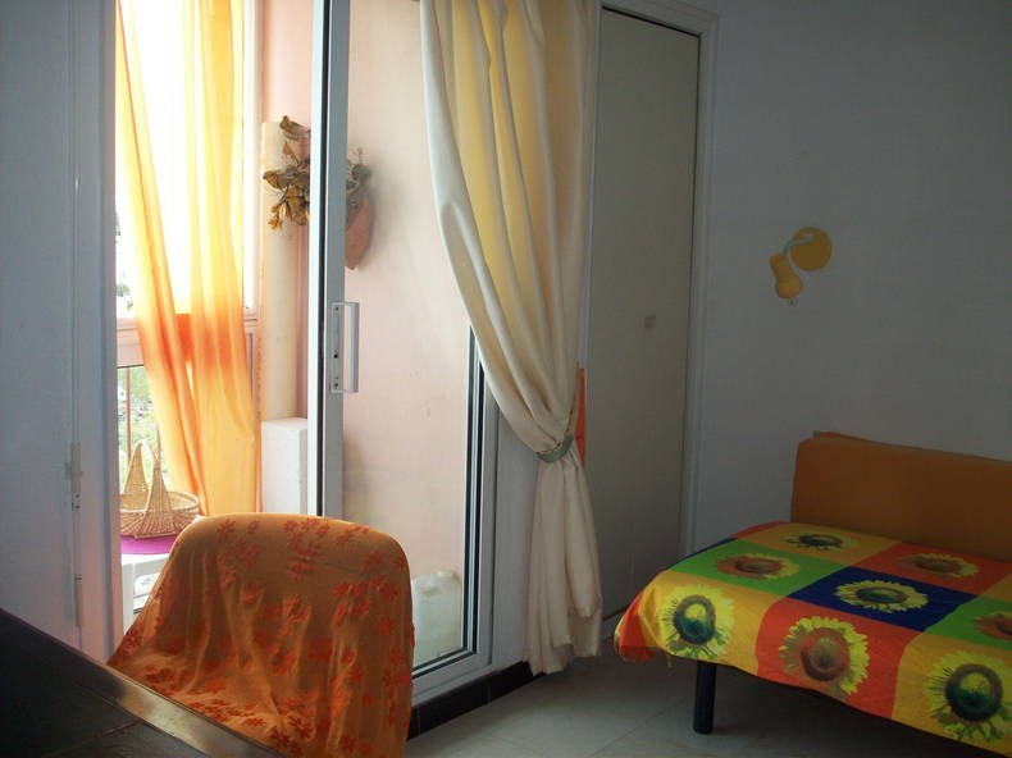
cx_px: 506
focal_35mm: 37
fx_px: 1081
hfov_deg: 50.2
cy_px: 379
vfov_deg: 38.6
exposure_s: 1/103
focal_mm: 6.2
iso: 80
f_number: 2.8
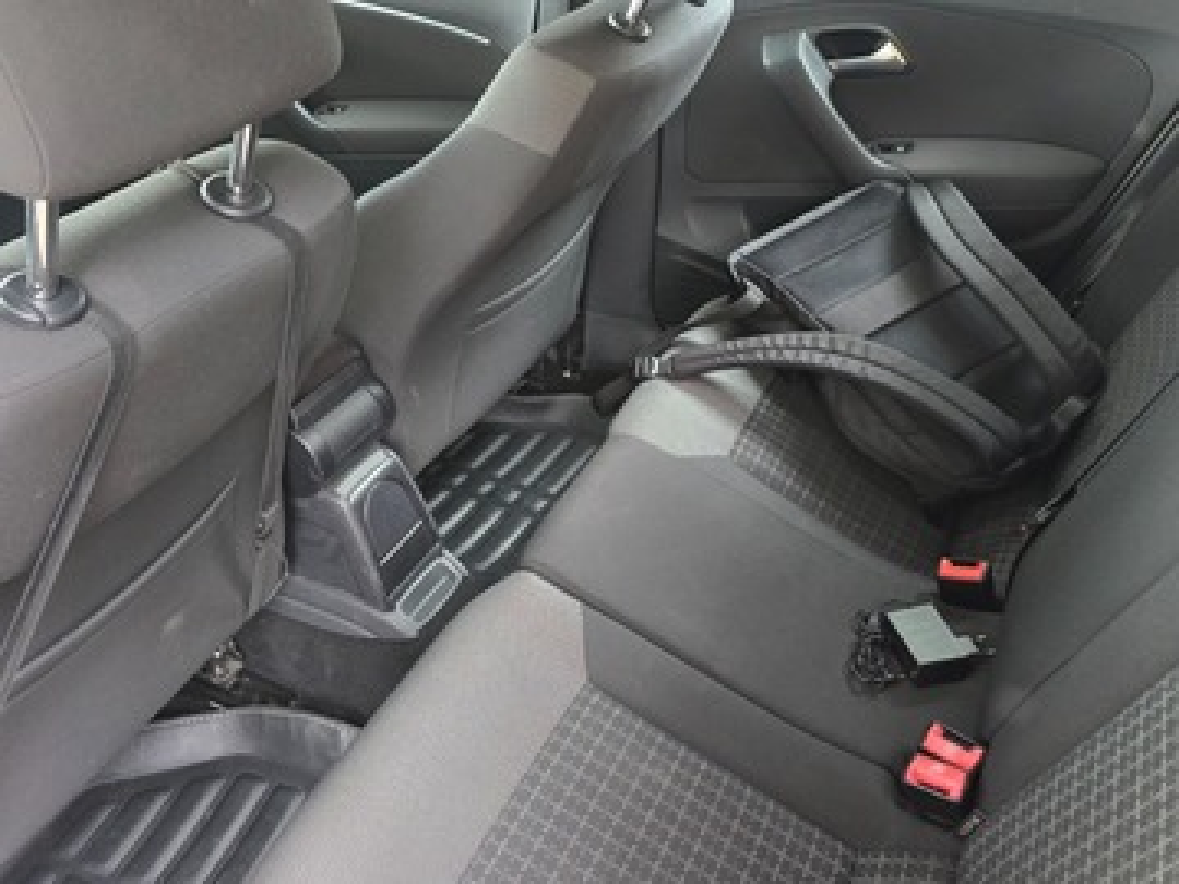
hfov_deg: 73.9
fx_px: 783
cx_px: 590
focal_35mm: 23
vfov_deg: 58.9
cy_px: 442
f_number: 1.7
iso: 500
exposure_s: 1/100
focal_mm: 6.3
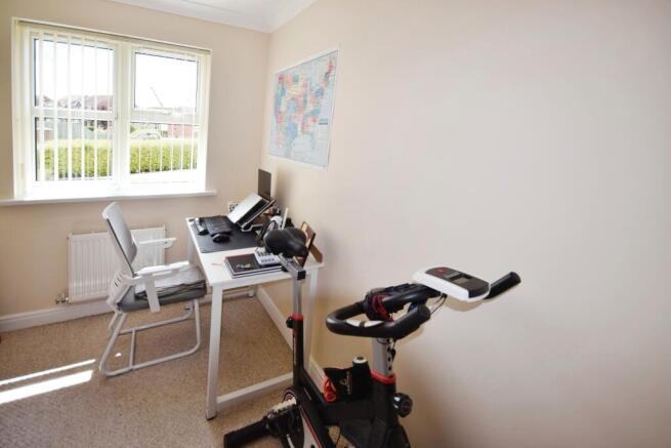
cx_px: 336
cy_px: 224
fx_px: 308
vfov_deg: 72.1
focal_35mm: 16
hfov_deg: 95.0
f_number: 5.6
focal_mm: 11
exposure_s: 1/125
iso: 110
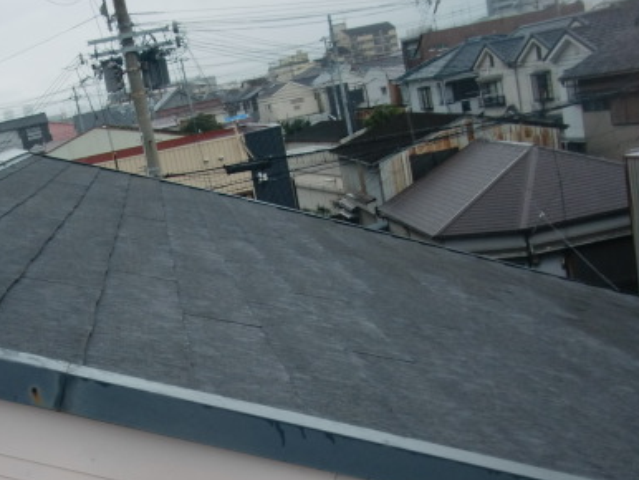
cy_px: 392
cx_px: 114
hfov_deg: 29.9
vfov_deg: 22.9
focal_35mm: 63
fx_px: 1164
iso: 64
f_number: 3.9
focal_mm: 6.66
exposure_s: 1/200
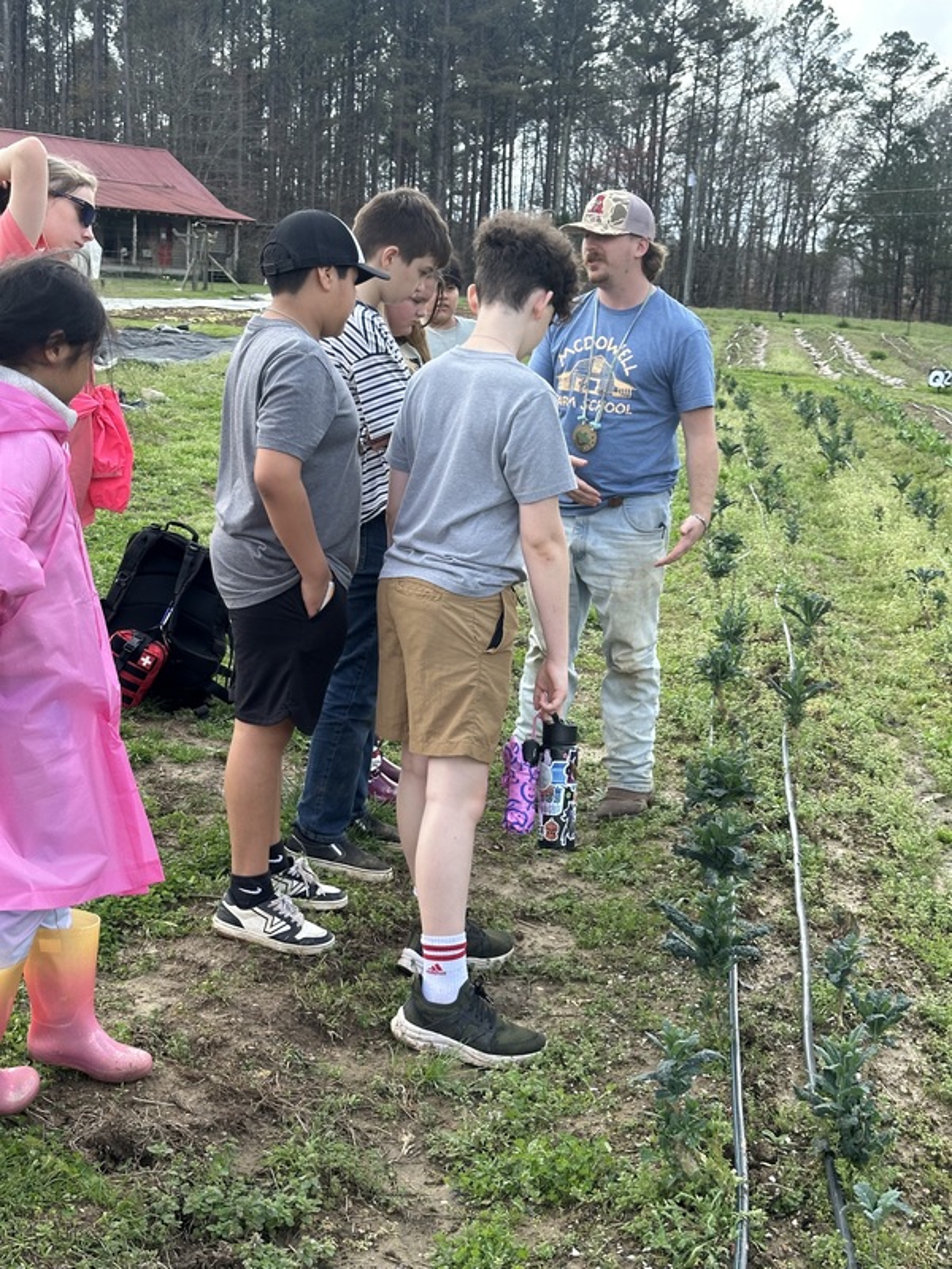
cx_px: 476
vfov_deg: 39.7
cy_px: 634
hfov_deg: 30.3
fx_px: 1760
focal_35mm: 48
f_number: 1.78
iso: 64
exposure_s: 1/1062
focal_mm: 6.86
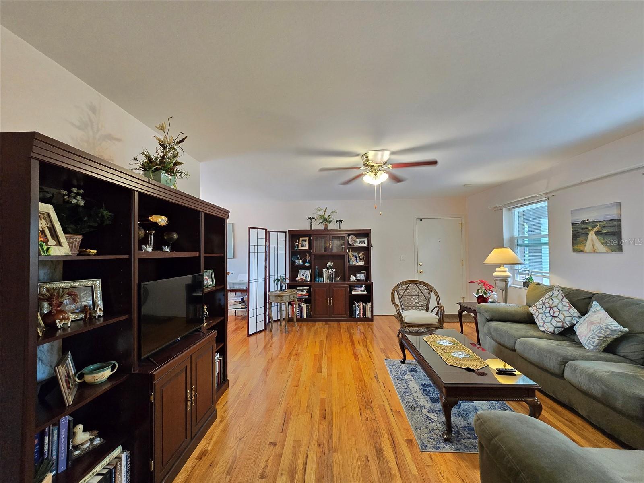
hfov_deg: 106.2
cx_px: 322
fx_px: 242
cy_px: 242
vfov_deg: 89.9
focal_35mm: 13
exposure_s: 1/60
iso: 640
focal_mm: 2.2
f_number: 2.2
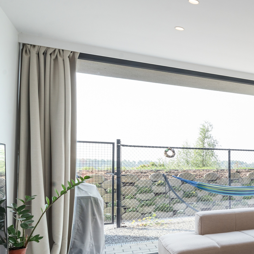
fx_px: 324
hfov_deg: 30.9
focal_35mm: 39
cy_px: 165
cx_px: 347
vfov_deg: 42.4
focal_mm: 16
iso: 250
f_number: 11
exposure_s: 1/5
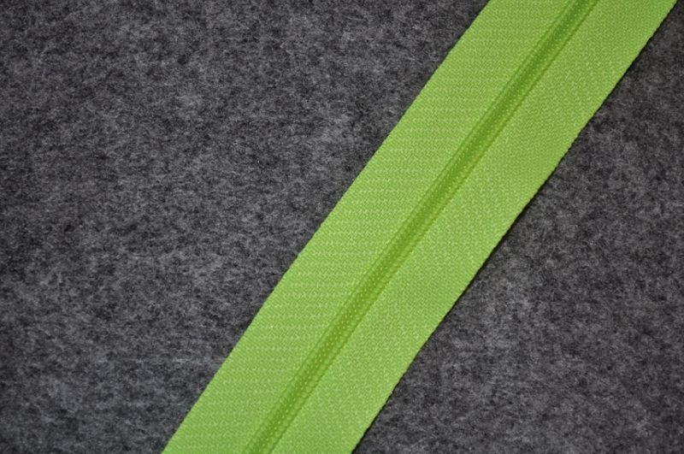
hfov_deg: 24.7
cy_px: 227
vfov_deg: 16.5
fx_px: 1565
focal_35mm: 82
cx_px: 342
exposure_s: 1/60
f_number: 5.6
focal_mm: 55
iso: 220
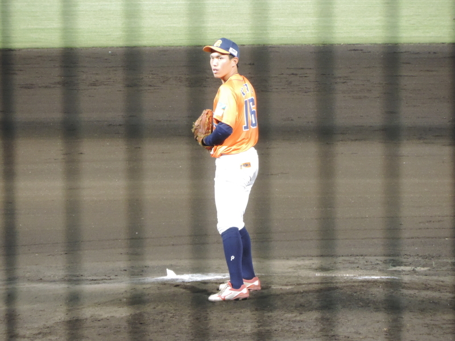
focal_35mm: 500
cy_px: 170
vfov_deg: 3.0
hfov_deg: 4.0
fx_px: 6572
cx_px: 228
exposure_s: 1/30
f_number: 4.9
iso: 800
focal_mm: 89.1
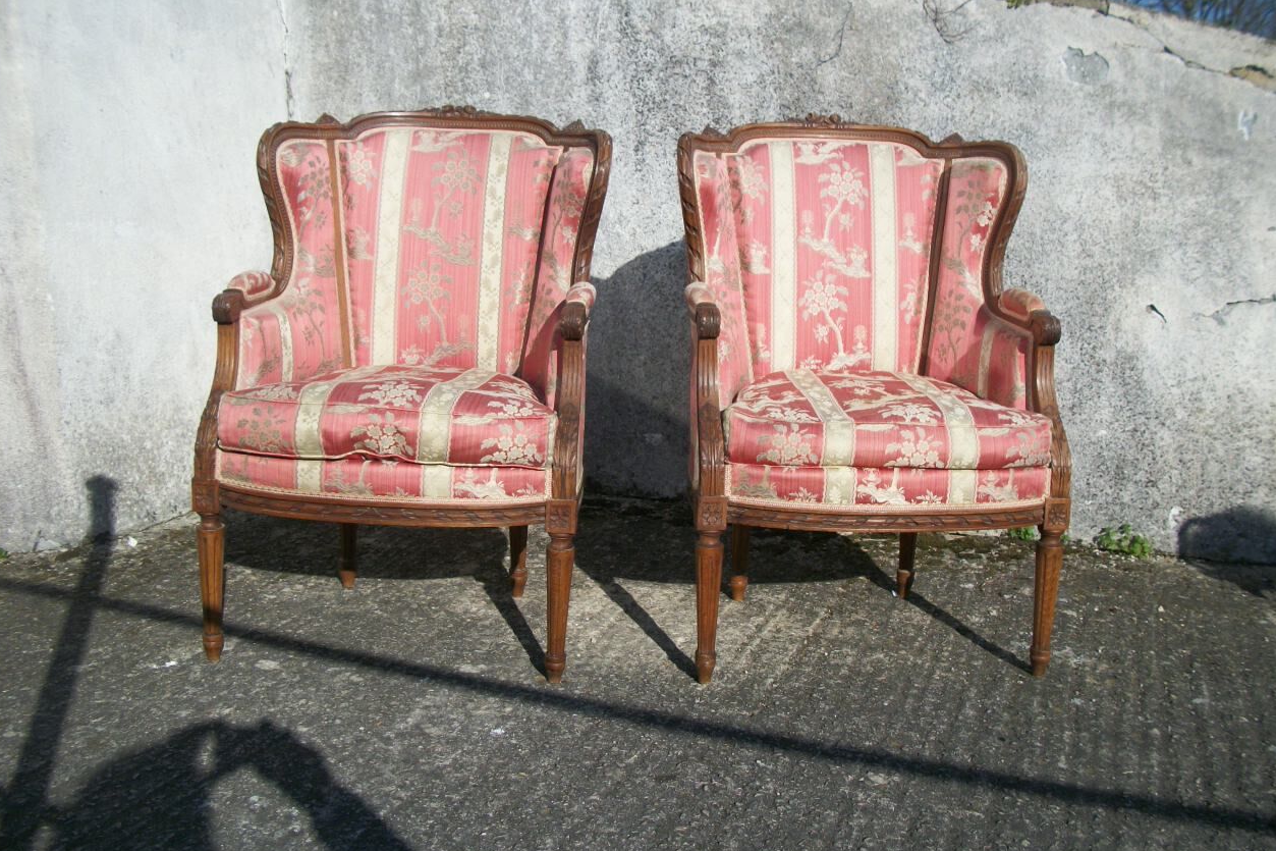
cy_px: 406
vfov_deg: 38.9
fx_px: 1205
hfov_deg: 55.8
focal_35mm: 34
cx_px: 626
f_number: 8.8
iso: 80
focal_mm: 5.7
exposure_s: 1/250
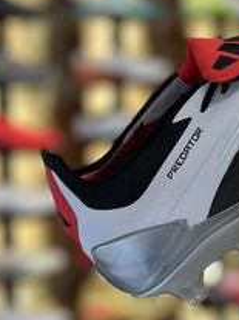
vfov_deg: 28.4
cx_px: 248
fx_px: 617
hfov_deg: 21.0
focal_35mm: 67
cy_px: 67
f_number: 1.5
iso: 100
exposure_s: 1/100
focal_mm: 5.7
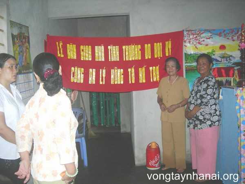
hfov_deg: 51.4
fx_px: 255
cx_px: 122
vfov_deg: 39.7
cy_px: 92
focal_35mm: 36
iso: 64
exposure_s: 1/60.1
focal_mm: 7.5
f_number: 2.7
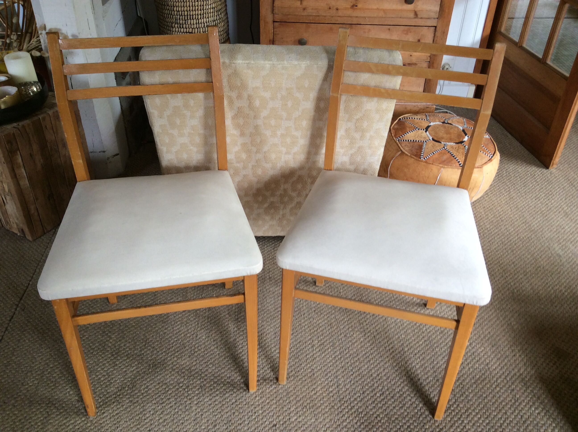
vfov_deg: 44.1
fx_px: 534
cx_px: 289
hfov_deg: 56.9
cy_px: 216
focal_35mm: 32
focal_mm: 3.3
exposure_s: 1/25
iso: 50
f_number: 2.4
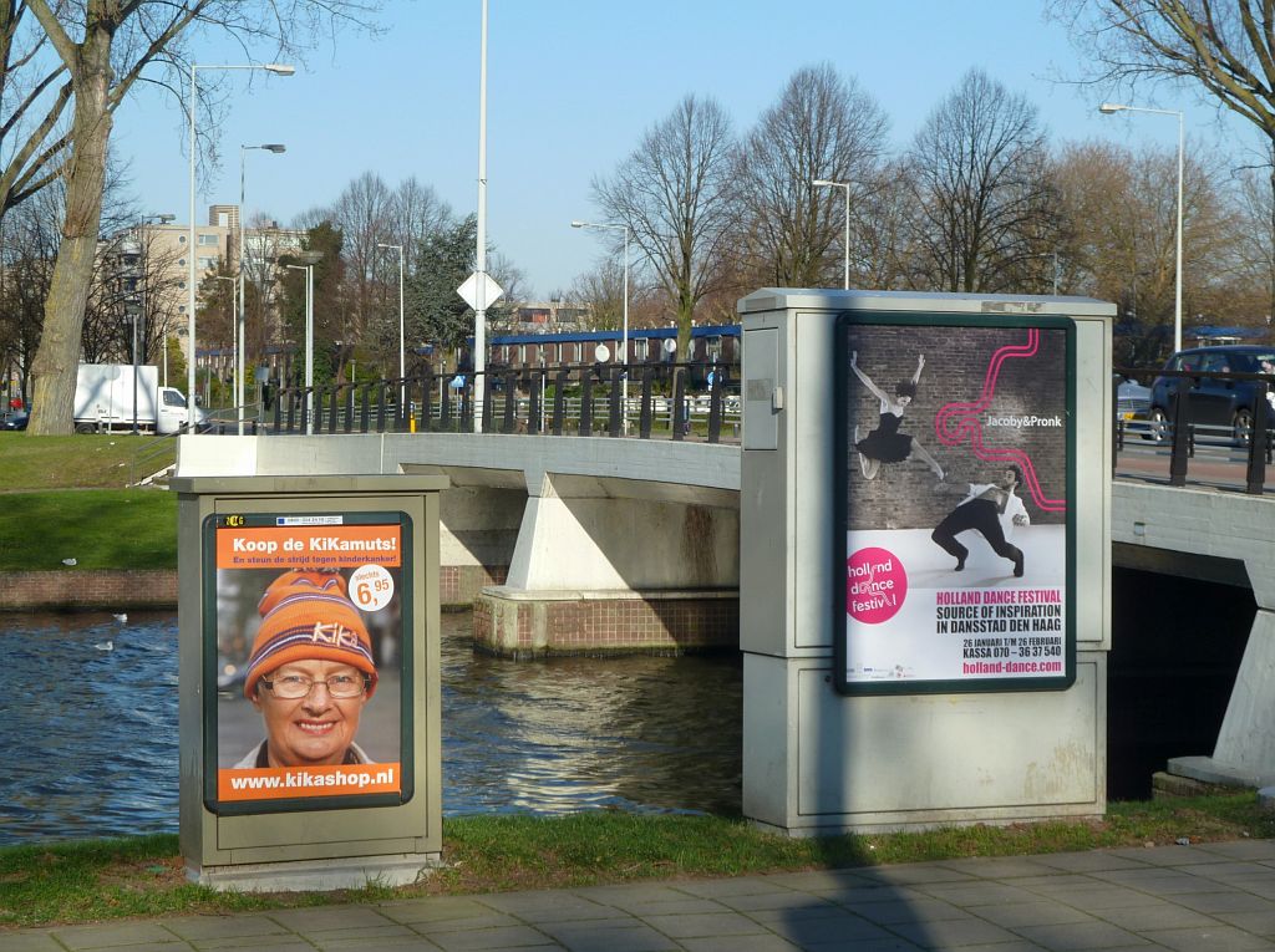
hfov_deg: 25.1
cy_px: 476
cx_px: 638
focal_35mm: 78
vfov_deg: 18.9
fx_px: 2869
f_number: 4.2
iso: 80
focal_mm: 12.8
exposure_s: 1/400
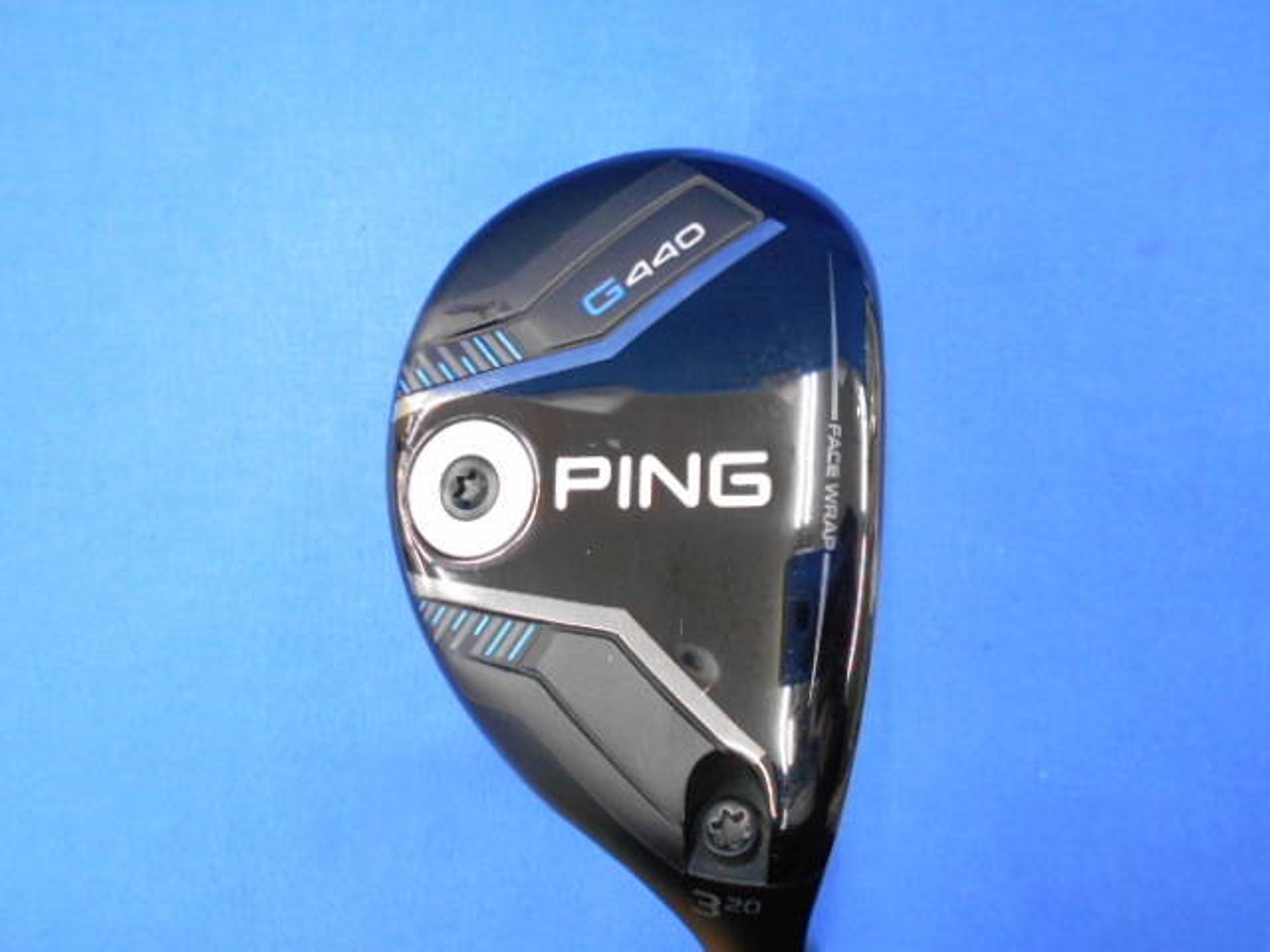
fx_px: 954
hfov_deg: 67.3
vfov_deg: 53.1
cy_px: 476
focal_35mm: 26
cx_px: 635
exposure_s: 1/25
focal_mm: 4.6
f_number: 3.2
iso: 400
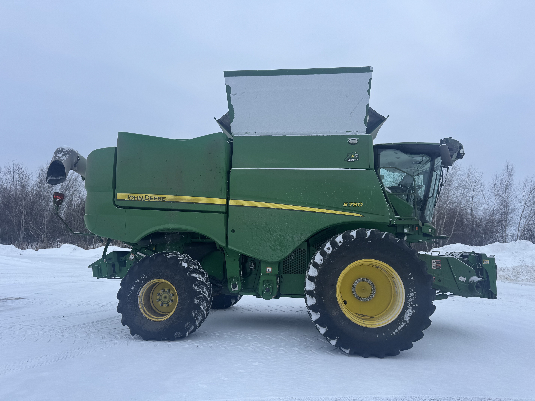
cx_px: 268
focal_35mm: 24
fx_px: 371
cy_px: 200
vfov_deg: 56.8
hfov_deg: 71.6
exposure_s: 1/671
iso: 80
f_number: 1.78
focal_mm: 6.76
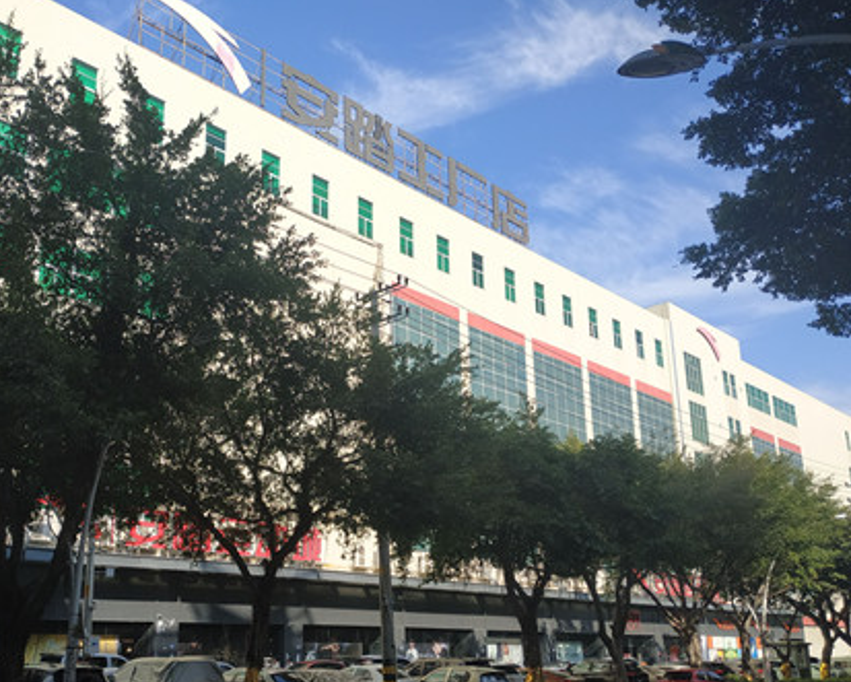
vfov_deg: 43.1
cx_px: 332
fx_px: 857
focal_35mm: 34
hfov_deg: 52.4
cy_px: 422
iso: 250
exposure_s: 1/2554
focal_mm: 3.94
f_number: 1.9
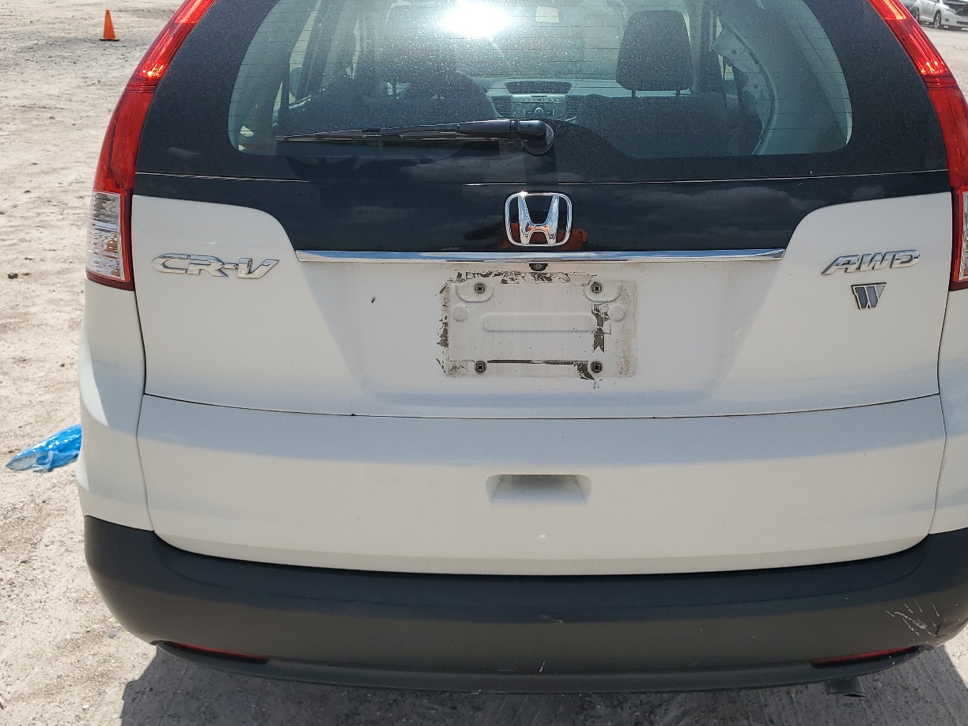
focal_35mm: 34
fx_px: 951
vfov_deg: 41.4
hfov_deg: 53.8
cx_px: 555
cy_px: 266
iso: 50
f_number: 1.5
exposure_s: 1/5000
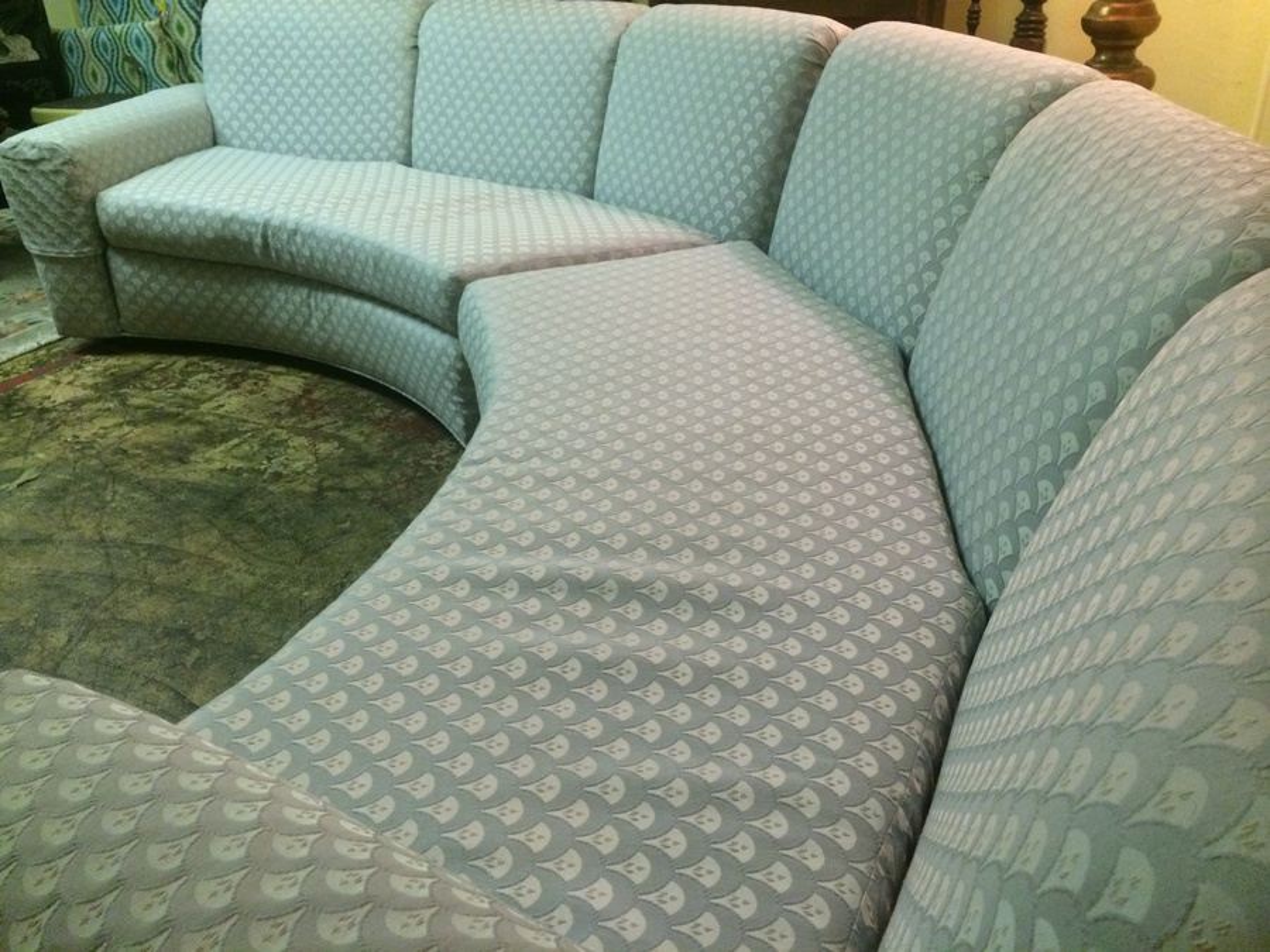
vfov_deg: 46.8
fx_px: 1101
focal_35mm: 30
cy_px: 476
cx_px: 635
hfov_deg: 60.0
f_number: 2.2
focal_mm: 4.12
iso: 320
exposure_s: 1/30
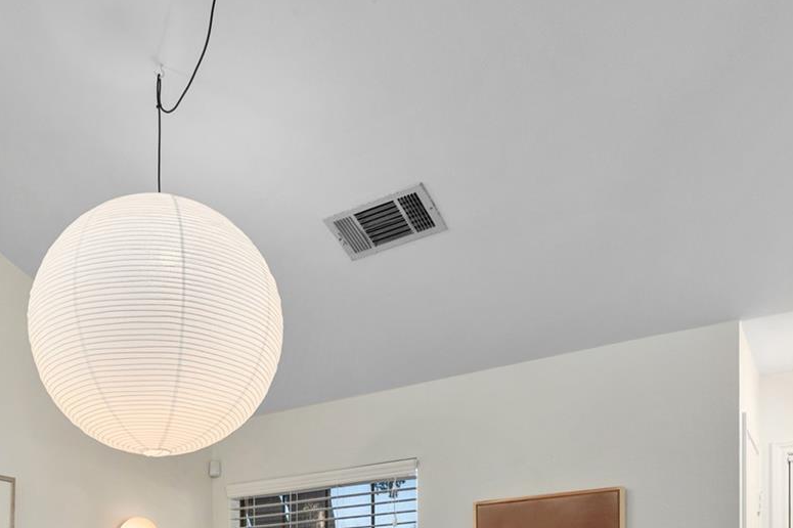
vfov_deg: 30.8
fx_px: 815
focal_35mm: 37
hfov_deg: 50.4
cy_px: 621
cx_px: 227
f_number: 8
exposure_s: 1/4
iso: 800
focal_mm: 14
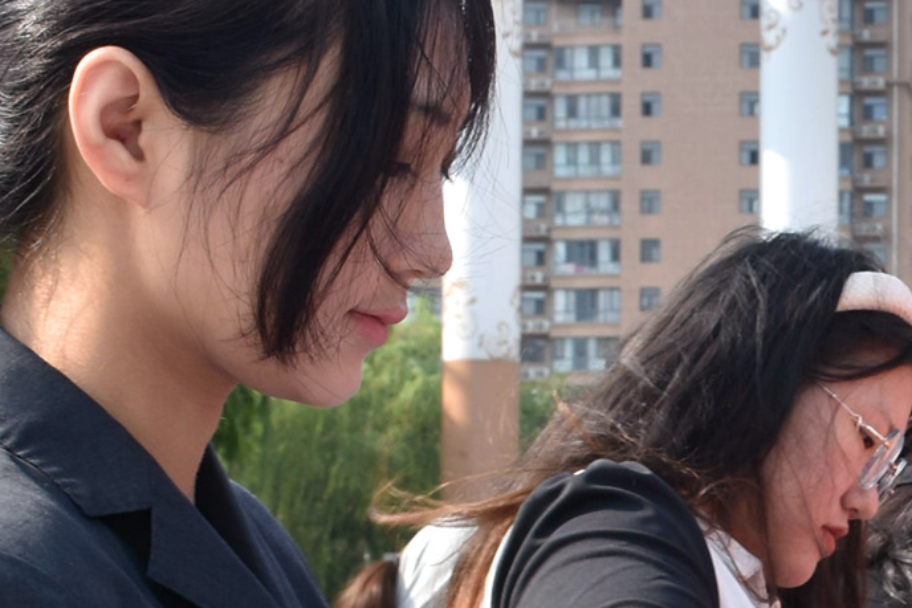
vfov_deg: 8.7
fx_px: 3978
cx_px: 1184
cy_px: 585
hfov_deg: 12.7
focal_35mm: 157
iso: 100
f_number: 9
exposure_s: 1/125
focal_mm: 24
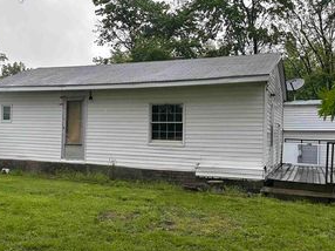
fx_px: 406
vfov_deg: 34.3
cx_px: 90
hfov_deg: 43.6
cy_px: 118
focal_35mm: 42
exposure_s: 1/312
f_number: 1.78
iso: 80
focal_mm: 6.86
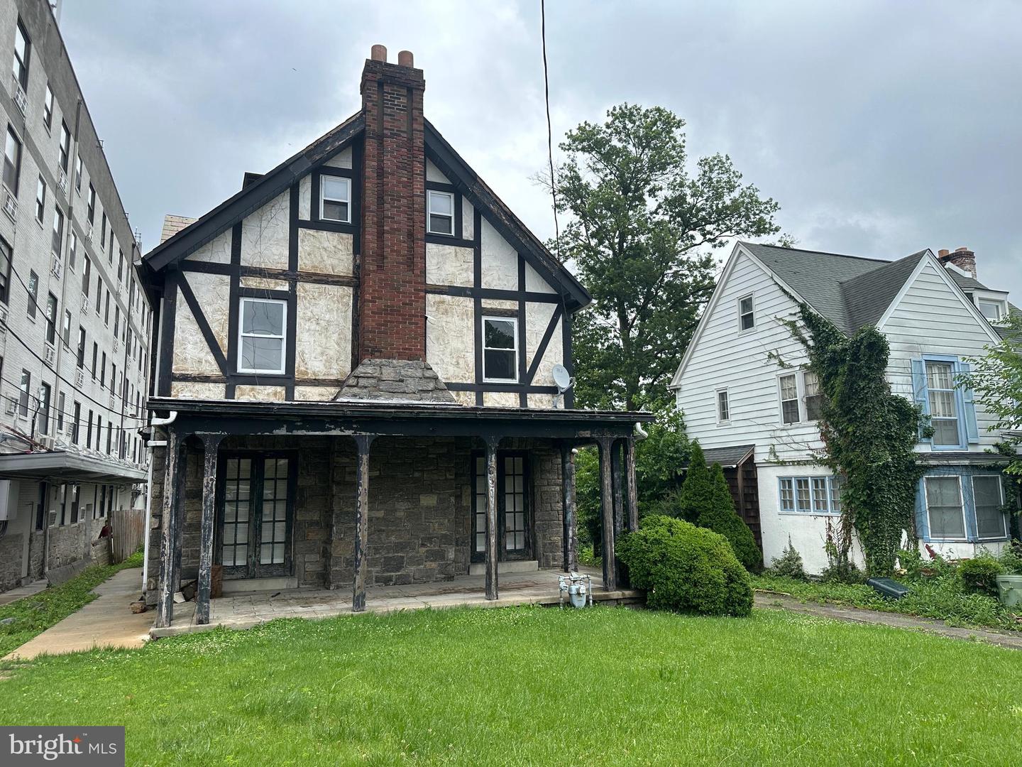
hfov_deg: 71.6
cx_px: 511
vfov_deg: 56.8
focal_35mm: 24
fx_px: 709
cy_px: 384
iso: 80
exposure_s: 1/2525
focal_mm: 6.86
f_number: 1.78
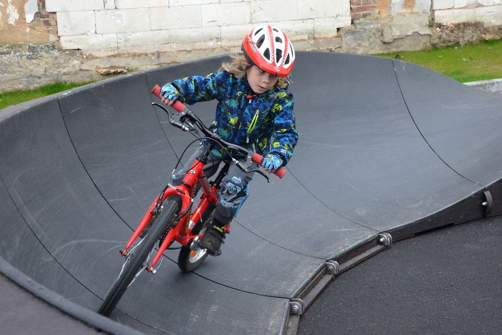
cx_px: 251
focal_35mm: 63
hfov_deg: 31.9
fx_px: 879
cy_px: 168
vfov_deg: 21.6
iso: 400
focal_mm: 42
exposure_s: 1/250
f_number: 8
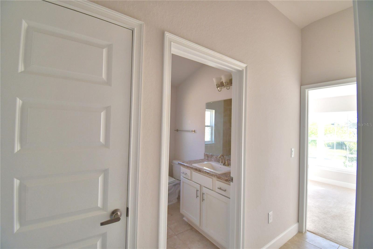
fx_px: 155
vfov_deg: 77.3
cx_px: 186
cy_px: 124
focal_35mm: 15
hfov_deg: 100.4
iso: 400
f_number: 4.5
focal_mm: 10
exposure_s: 1/125
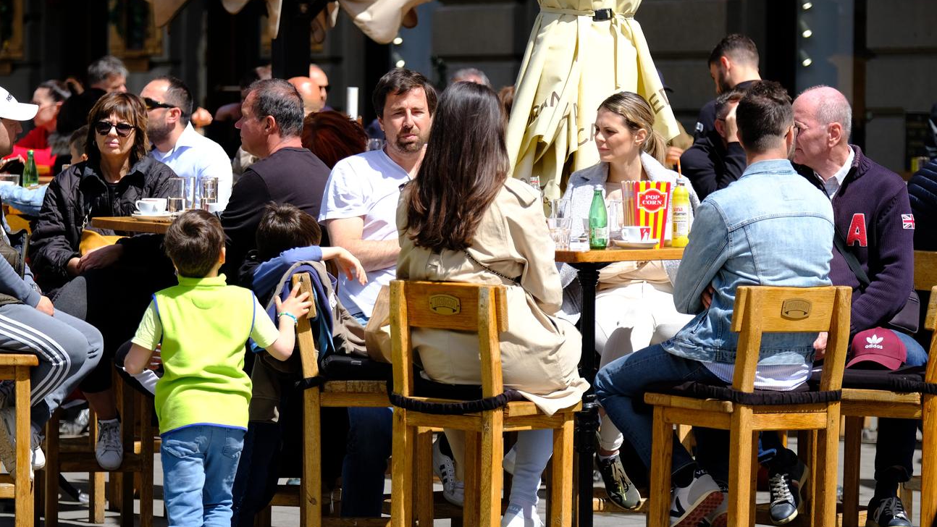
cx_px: 427
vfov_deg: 6.6
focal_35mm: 184
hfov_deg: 11.7
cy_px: 227
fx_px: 4572
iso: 200
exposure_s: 1/2000
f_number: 2.8
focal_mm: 94.5
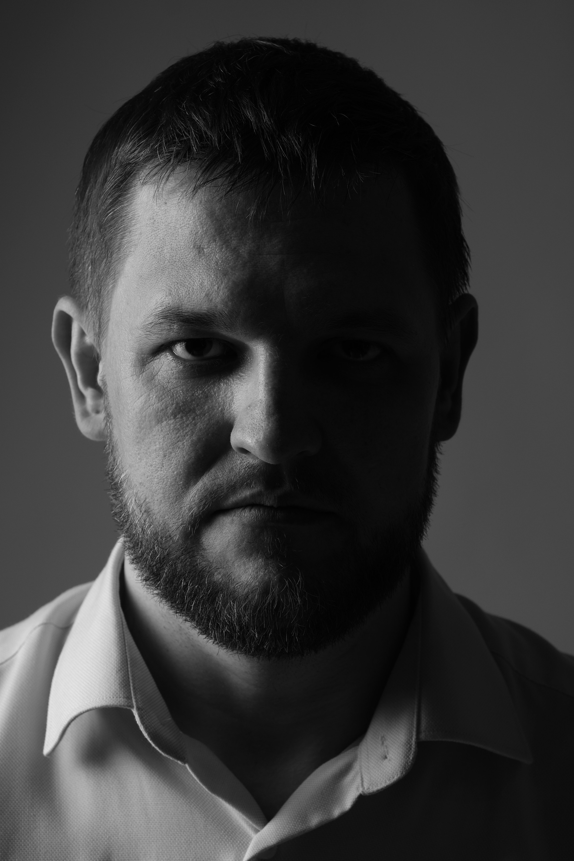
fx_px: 2702
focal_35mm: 113
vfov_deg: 18.1
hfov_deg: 12.1
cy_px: 430
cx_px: 287
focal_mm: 75
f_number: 6.4
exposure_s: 1/125
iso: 200
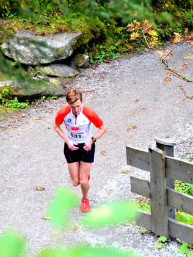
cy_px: 117
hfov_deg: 12.9
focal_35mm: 115
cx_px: 97
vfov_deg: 17.1
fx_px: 854
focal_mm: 70
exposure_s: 1/500
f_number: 5
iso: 2500
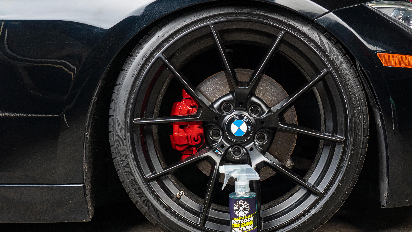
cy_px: 148
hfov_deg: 47.1
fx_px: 470
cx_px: 244
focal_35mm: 43
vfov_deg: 27.6
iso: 200
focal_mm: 34
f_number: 8
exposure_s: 1/125
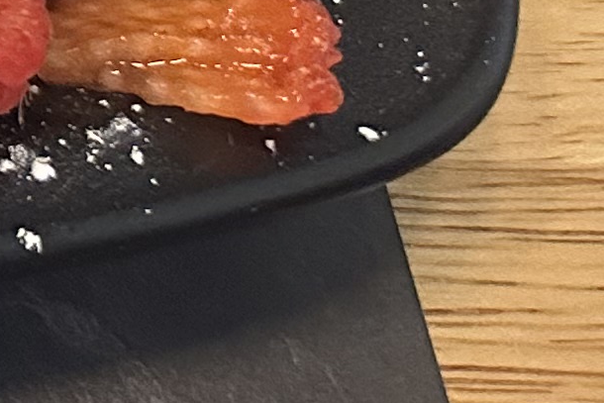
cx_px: -1200
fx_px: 2769
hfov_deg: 9.7
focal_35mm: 165
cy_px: -756
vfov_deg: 7.4
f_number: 1.78
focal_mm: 6.86
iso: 500
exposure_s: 1/60
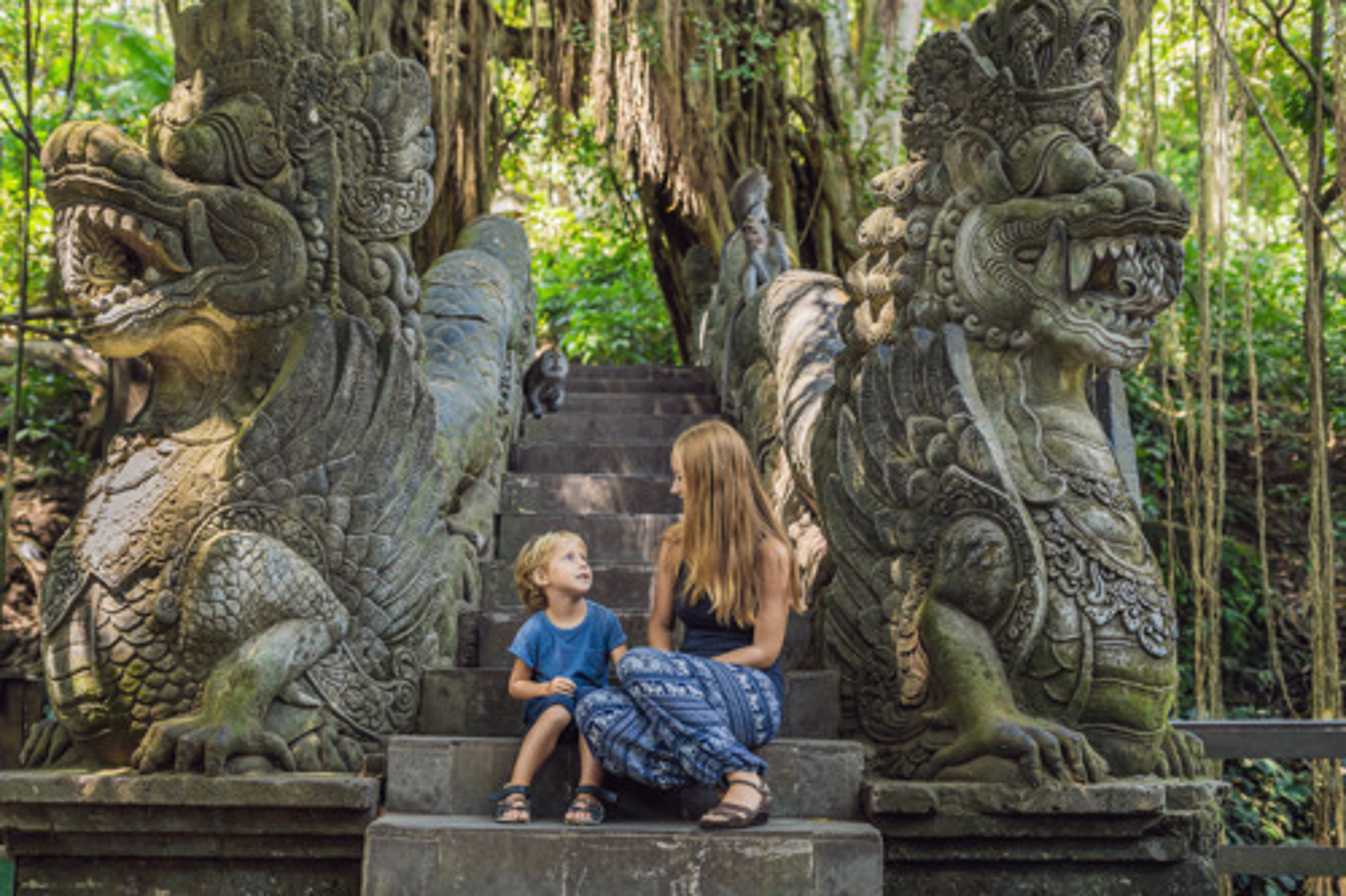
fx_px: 1869
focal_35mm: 50
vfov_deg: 27.0
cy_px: 448
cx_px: 673
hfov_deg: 39.6
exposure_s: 1/160
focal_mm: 50
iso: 320
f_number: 2.8
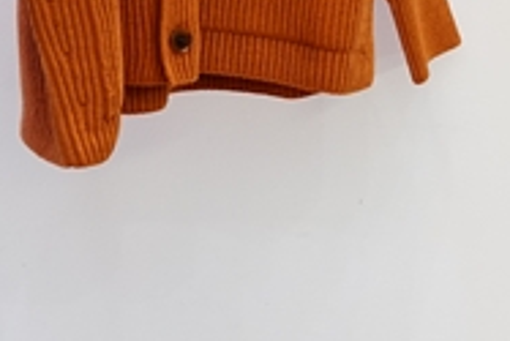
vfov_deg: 5.7
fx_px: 3332
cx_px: 619
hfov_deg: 8.7
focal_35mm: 235
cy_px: -361
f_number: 4
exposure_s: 1/60
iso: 800
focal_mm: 55
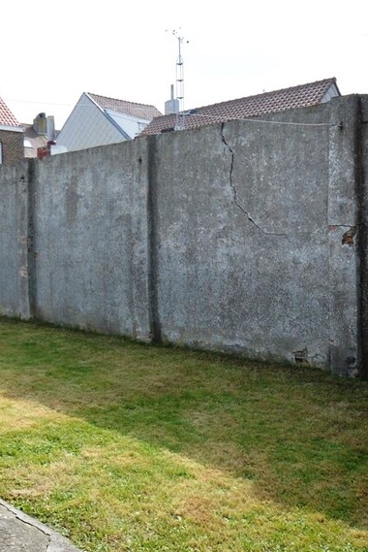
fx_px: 600
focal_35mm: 39
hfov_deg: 33.4
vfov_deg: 49.2
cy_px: 237
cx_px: 92
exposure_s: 1/200
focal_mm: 11
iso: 100
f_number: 7.1
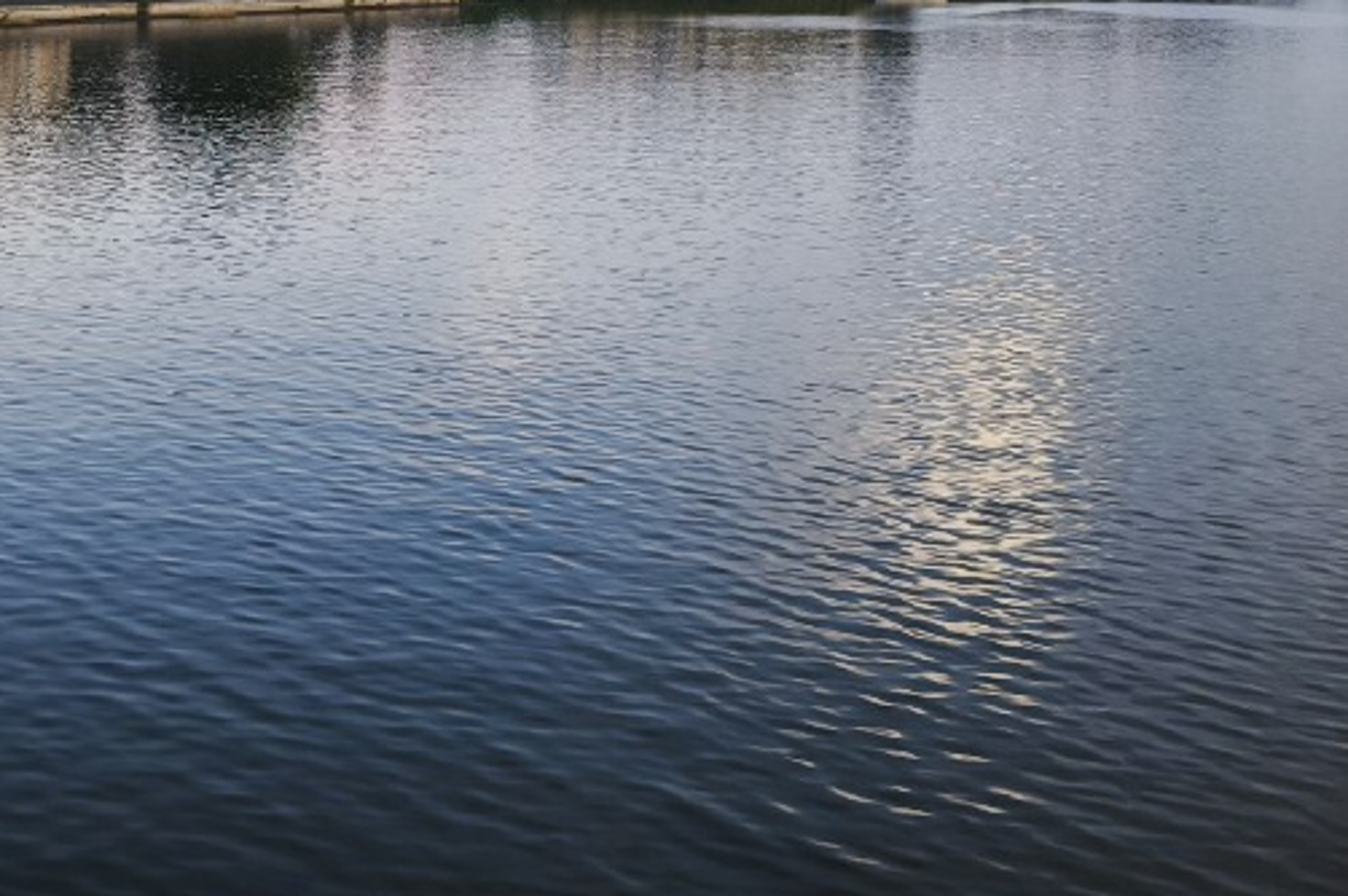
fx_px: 2320
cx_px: 561
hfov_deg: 32.3
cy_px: -117
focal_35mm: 62
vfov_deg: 20.7
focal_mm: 5.35
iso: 80
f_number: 1.7
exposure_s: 1/420
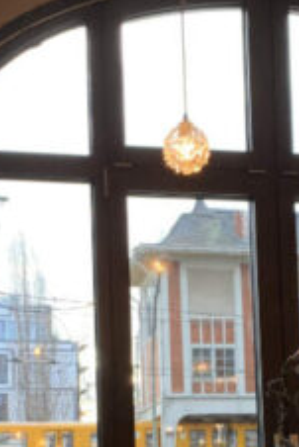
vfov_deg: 22.8
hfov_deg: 15.9
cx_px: 204
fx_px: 1070
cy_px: 439
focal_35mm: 86
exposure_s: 1/121
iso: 64
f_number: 1.8
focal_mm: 4.2
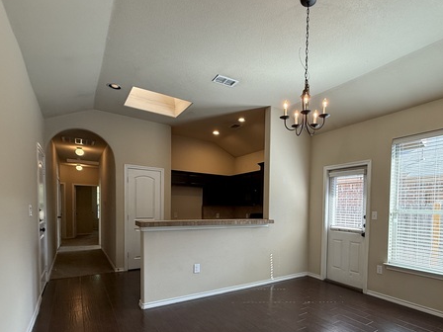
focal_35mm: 20
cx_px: 267
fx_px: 256
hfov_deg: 80.7
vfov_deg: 64.6
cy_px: 216
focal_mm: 2.22
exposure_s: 1/120
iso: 100
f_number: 2.2
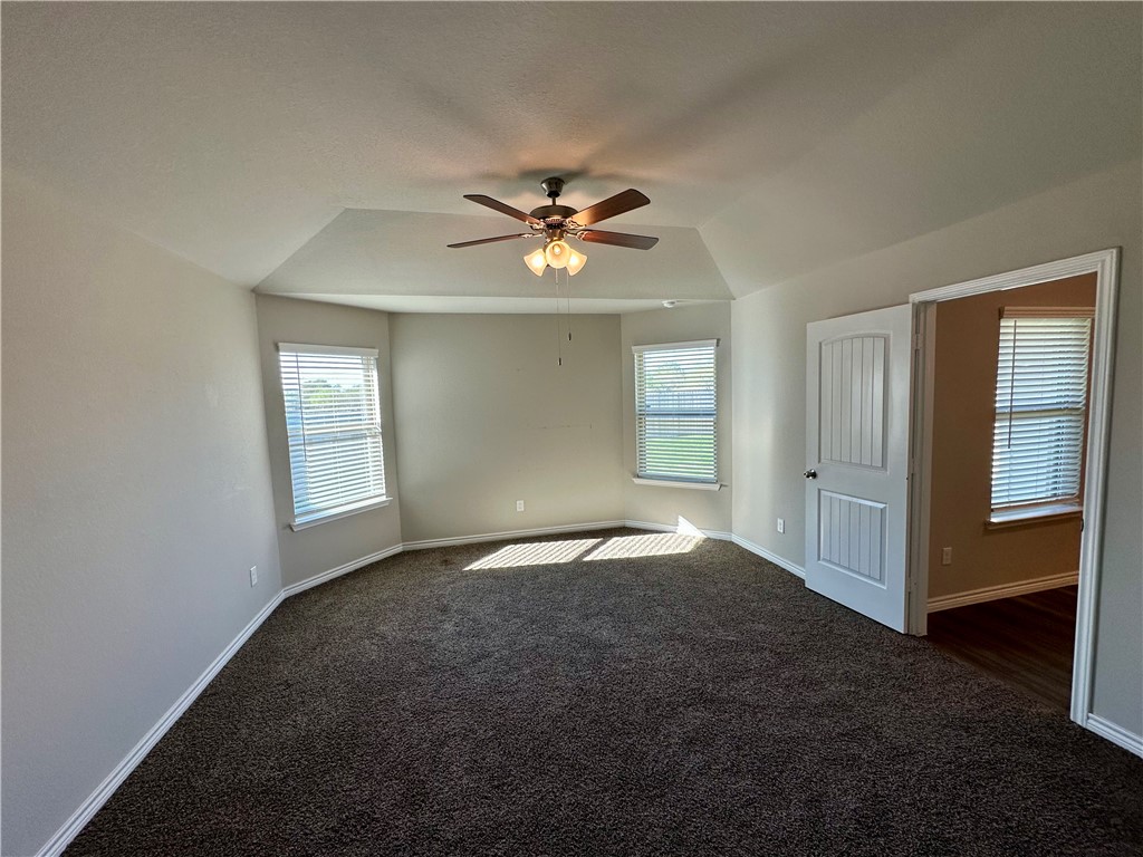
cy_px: 428
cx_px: 572
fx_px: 462
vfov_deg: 85.7
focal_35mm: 14
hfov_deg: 102.1
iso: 64
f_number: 2.2
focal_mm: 2.22
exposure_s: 1/120
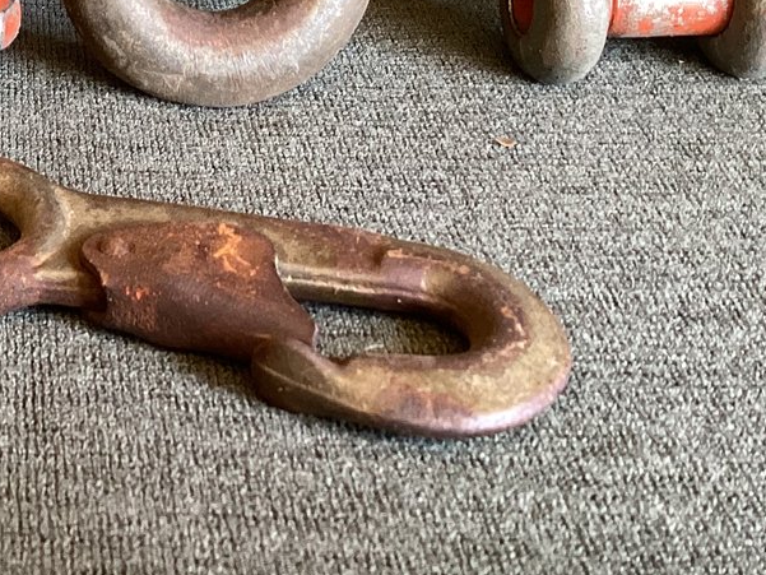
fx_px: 1726
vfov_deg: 18.3
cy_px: -22
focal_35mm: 78
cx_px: -41
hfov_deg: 23.7
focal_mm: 3.3
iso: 125
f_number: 2.4
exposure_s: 1/50
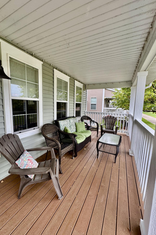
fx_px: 97
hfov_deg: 77.1
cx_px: 71
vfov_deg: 100.4
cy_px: 117
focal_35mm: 15
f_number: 2.2
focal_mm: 2.22
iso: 40
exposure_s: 1/174
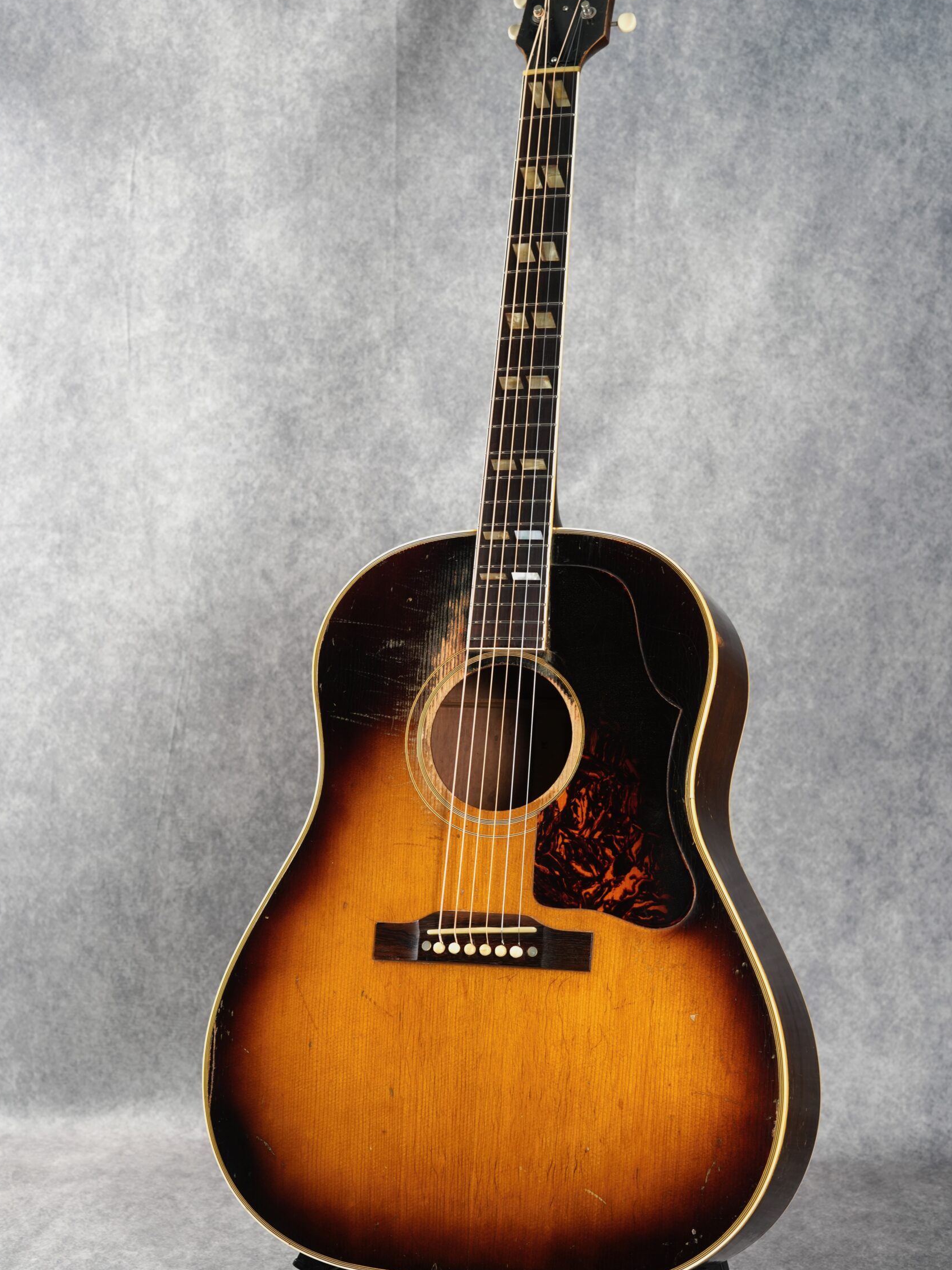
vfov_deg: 34.9
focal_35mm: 55
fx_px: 2017
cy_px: 591
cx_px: 468
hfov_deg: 26.6
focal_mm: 50
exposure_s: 1/1.6
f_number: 6.3
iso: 320
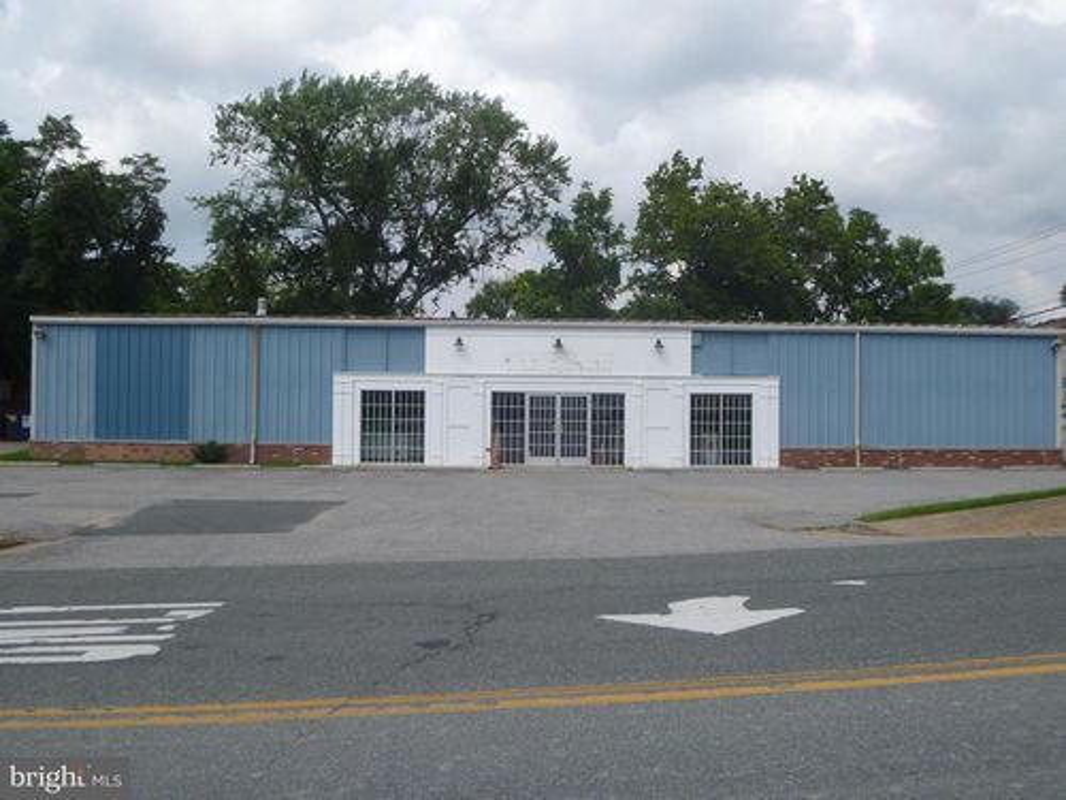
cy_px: 400
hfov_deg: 56.8
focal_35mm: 32
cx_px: 533
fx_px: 985
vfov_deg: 44.2
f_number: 3.5
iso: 80
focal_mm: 5.7
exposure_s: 1/800
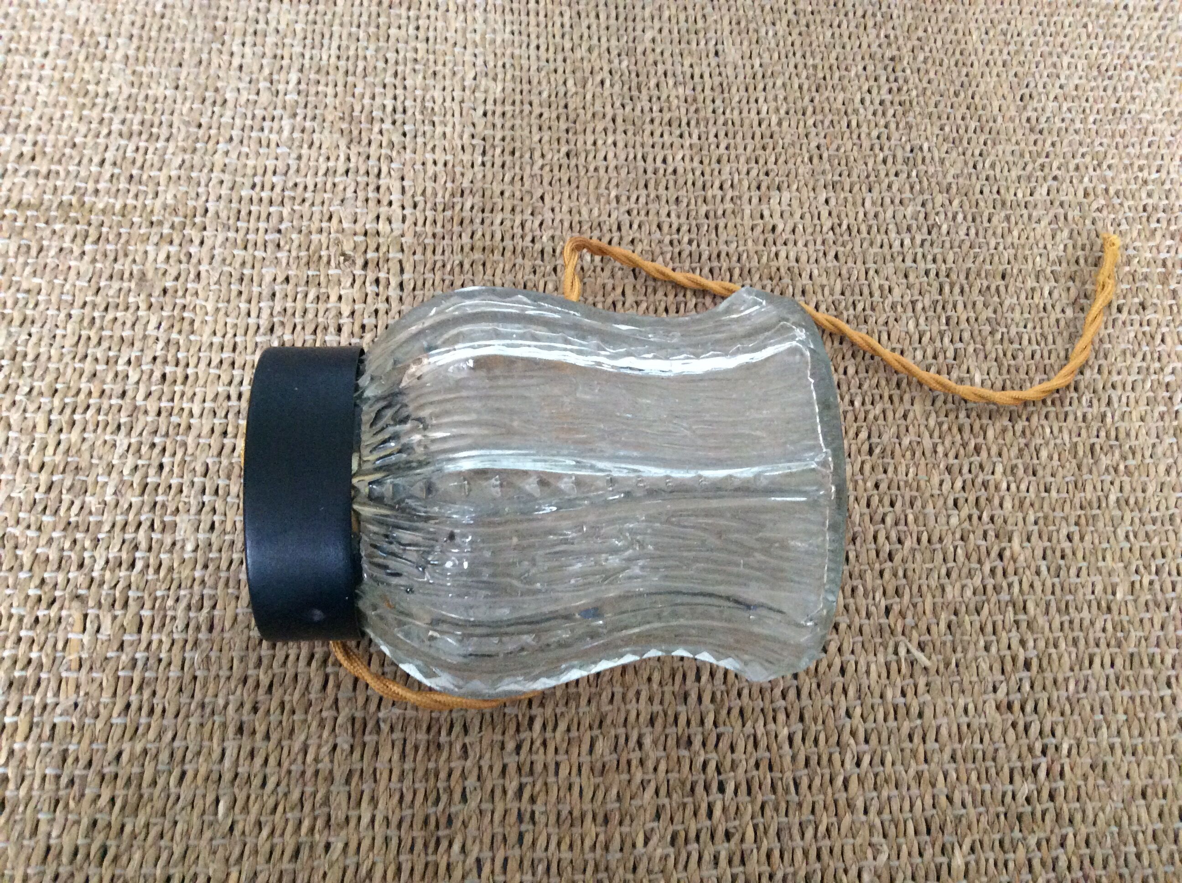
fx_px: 1091
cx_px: 591
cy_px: 442
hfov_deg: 56.9
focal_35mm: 32
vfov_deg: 44.1
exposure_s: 1/20
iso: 250
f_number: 2.4
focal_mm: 3.3
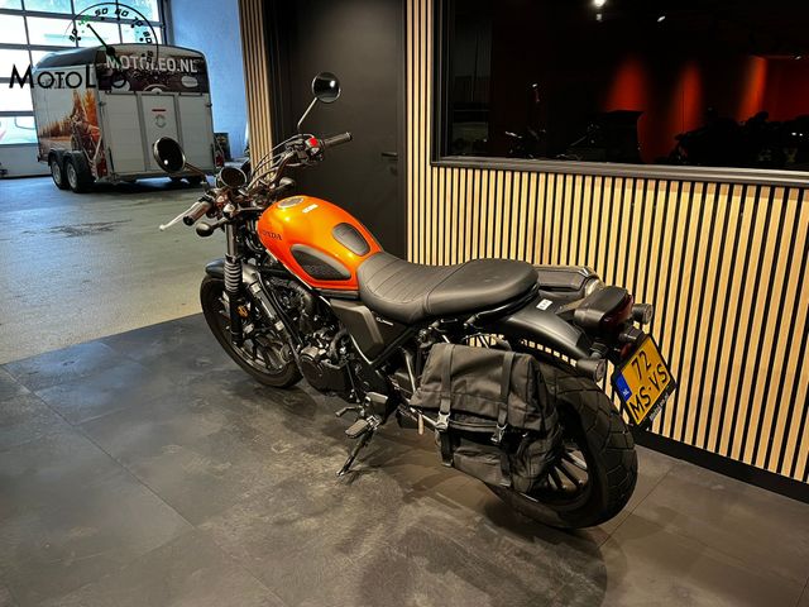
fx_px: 608
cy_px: 304
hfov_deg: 67.3
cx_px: 404
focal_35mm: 26
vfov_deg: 53.1
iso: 200
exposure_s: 1/50
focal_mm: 5.1
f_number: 1.6
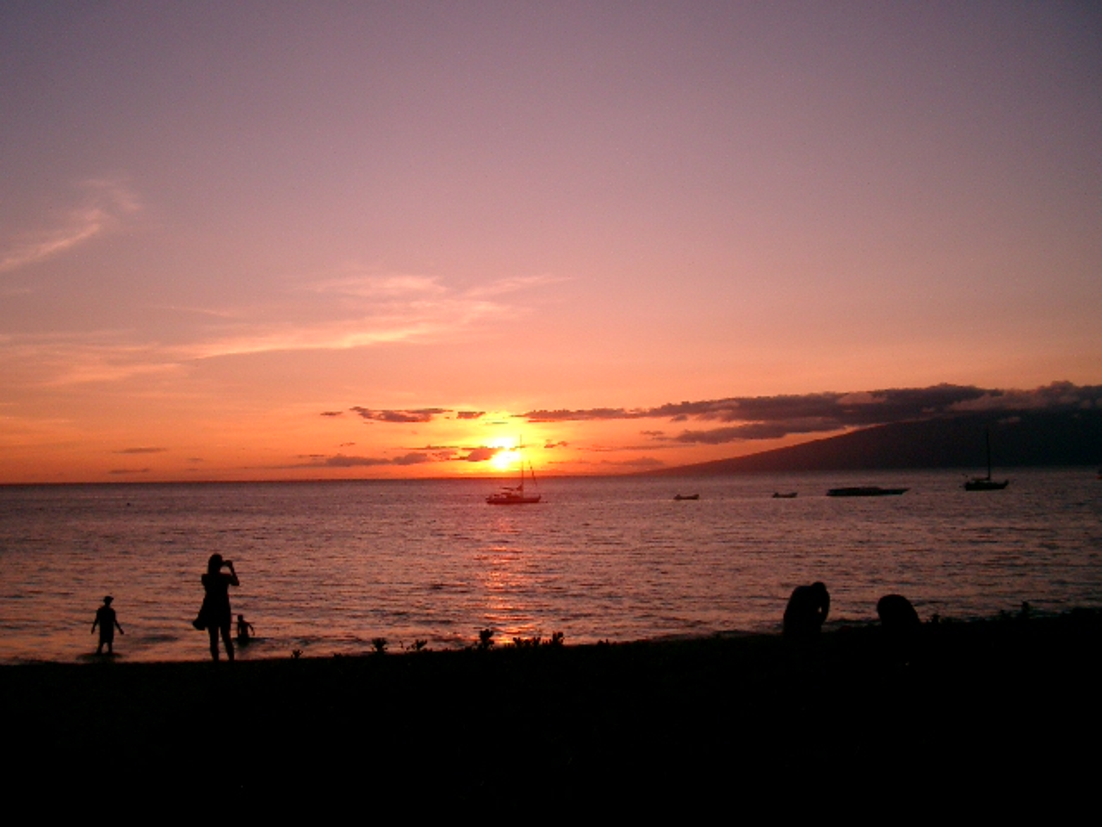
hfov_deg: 50.1
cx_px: 551
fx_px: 1178
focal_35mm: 37
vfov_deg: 38.7
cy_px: 414
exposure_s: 1/500
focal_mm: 7.6
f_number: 5
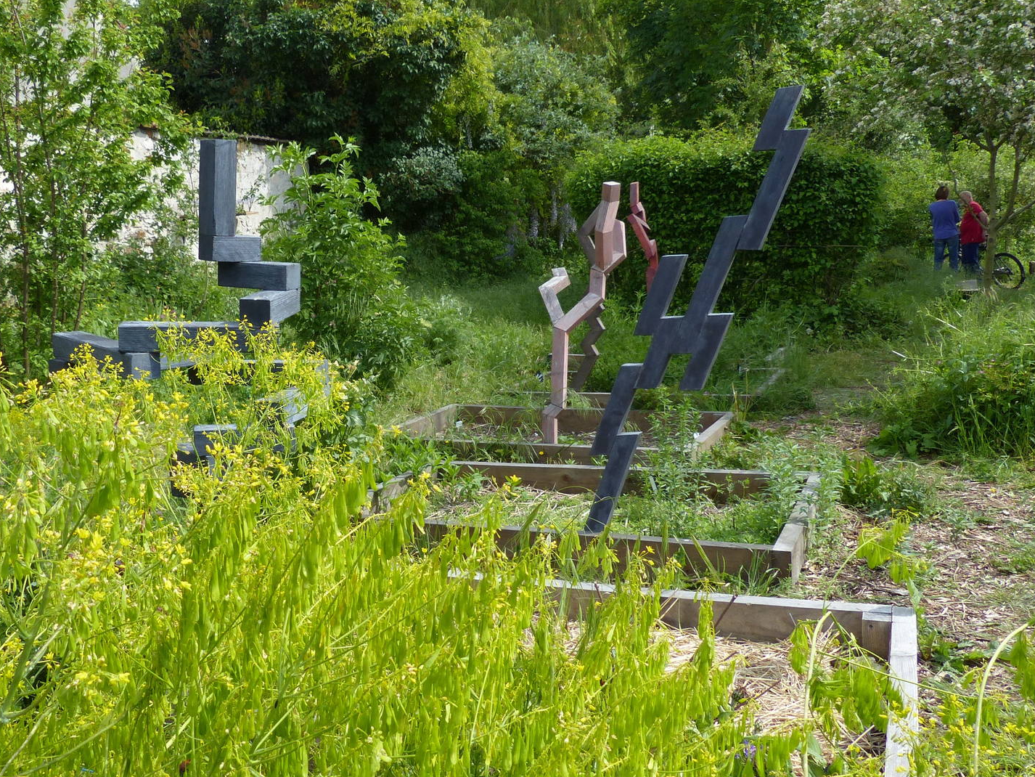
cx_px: 375
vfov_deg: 40.7
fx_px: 1047
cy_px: 388
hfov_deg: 51.9
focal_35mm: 35
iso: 100
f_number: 4
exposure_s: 1/400
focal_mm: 4.5
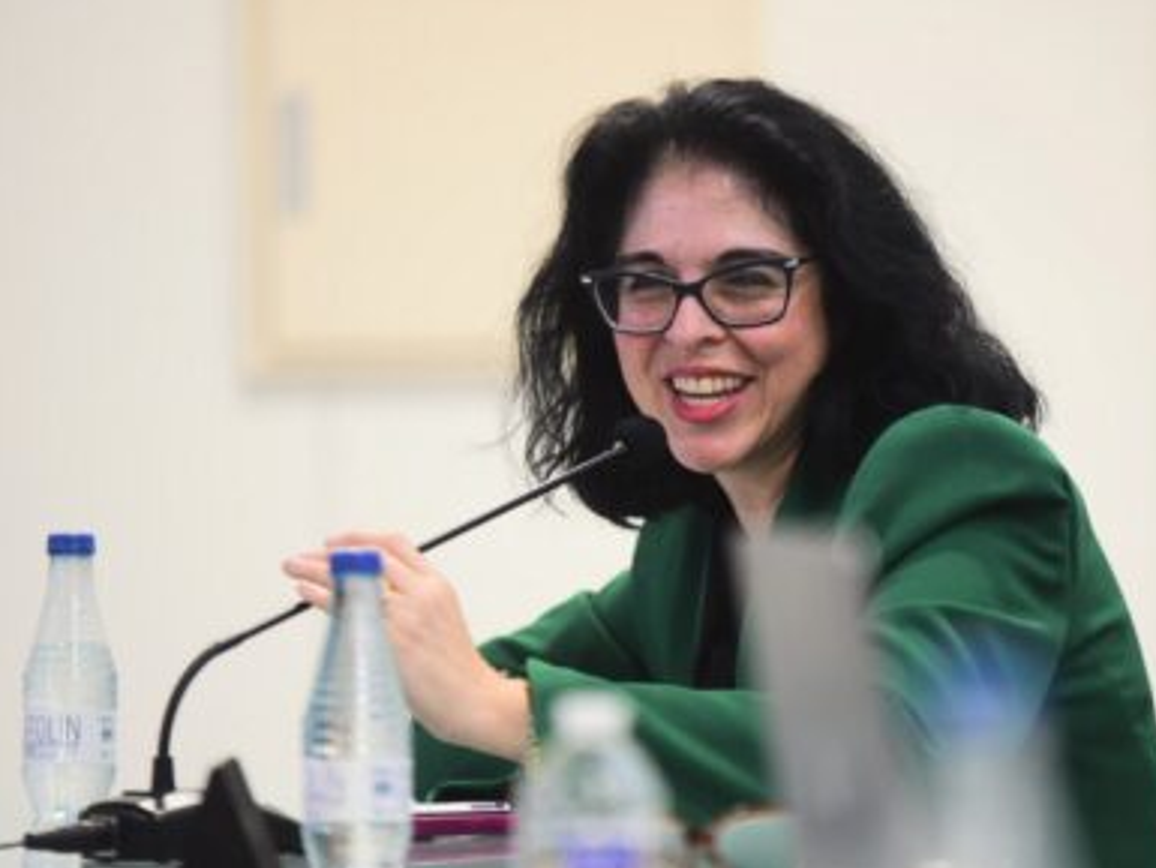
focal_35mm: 300
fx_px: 10022
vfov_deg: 5.0
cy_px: 476
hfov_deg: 6.6
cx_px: 748
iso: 2000
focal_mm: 200
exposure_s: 1/160
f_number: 2.8
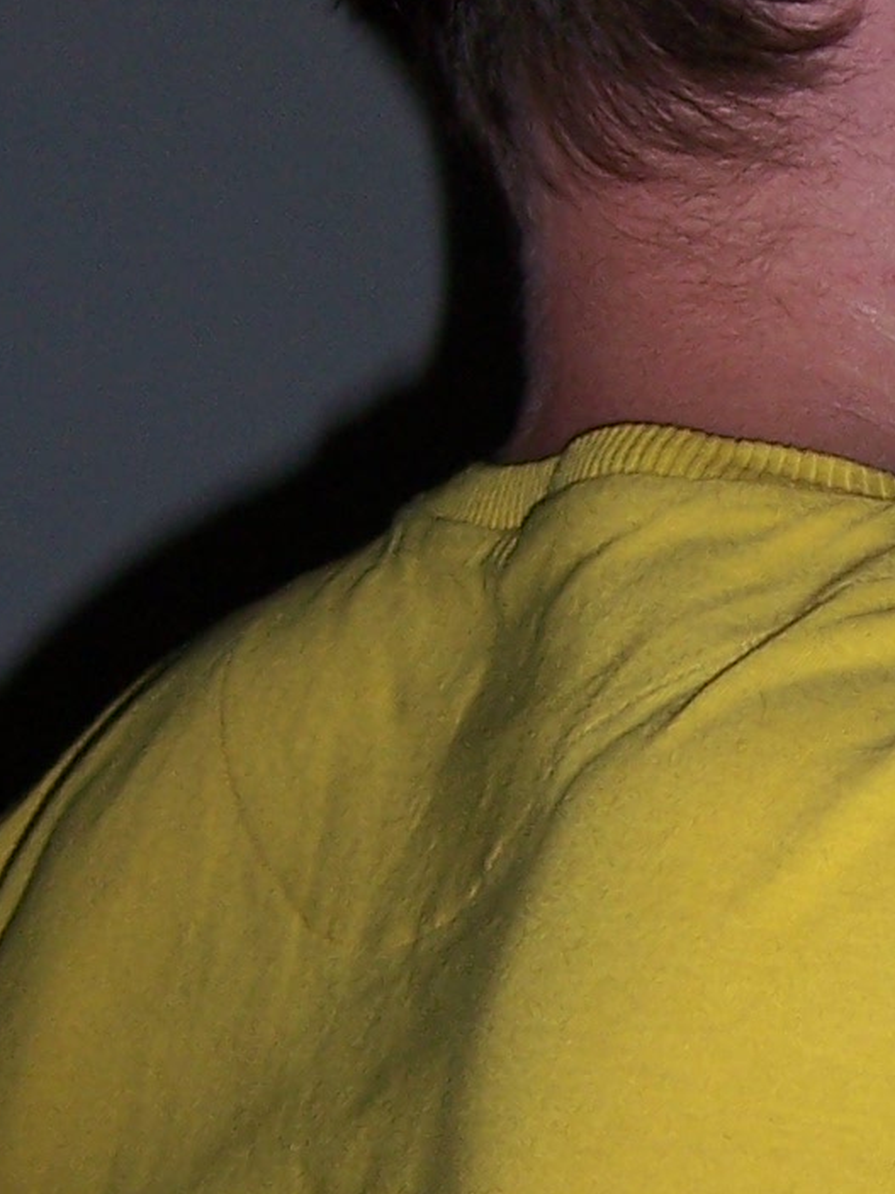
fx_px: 4173
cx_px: 1260
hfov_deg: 11.8
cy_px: 763
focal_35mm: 121
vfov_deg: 16.3
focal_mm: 5.5
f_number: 2.8
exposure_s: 1/60
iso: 80
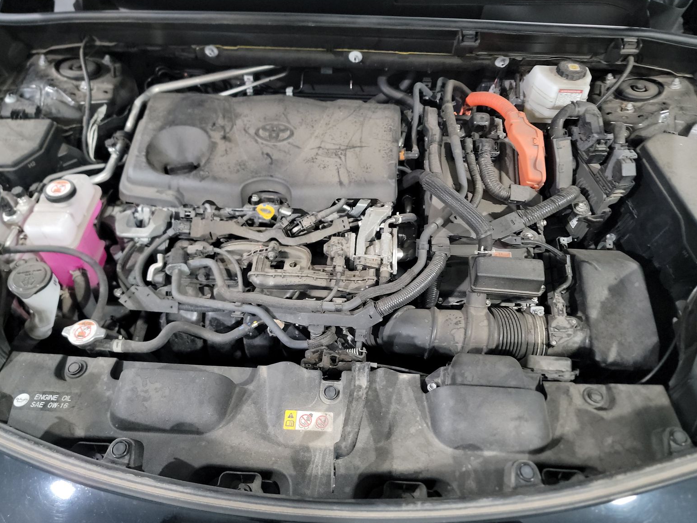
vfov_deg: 54.9
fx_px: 503
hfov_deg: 69.4
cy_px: 252
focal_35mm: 25
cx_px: 340
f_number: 1.8
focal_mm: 6.7
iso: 1264
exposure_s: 1/14
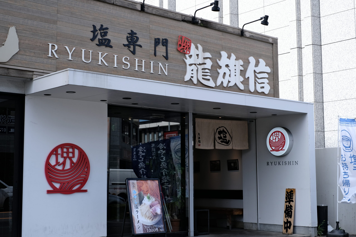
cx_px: 178
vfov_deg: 25.5
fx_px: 524
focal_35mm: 53
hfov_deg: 37.5
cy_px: 118
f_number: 8
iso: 250
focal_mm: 35
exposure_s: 1/240
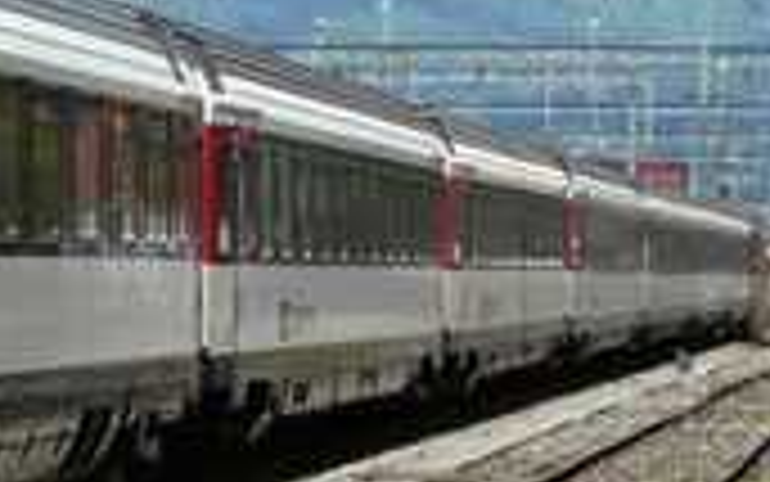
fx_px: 6382
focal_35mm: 304
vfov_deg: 4.3
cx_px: -572
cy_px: 374
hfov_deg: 6.8
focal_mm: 8.1
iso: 100
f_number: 6.3
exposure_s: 1/500
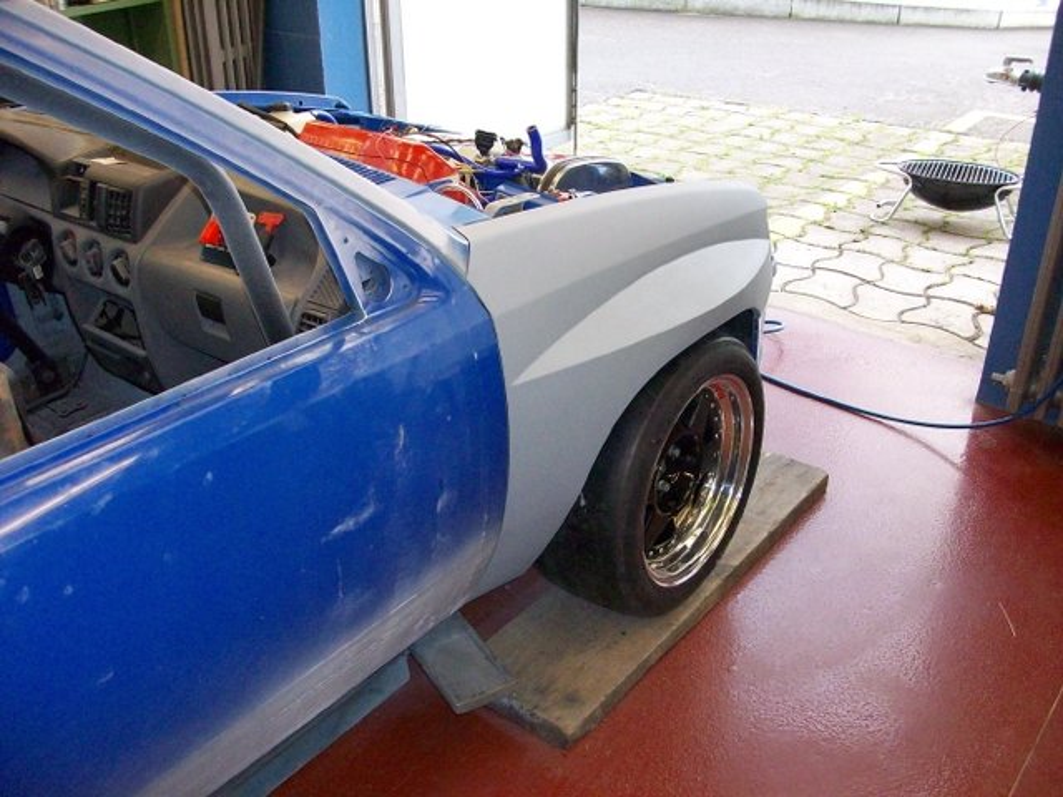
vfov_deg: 41.8
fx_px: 1044
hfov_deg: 54.0
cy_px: 398
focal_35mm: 34
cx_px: 532
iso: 284
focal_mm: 5.7
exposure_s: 1/128
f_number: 2.8
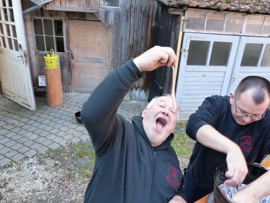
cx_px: 135
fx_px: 195
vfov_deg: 54.9
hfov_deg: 69.4
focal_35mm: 25
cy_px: 102
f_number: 2.8
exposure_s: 1/60
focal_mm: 4.5
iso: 320
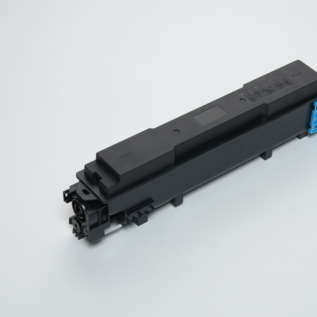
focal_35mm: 96
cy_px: 159
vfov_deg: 18.1
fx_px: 995
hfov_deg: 18.1
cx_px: 204
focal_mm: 50
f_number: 8
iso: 200
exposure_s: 1/125
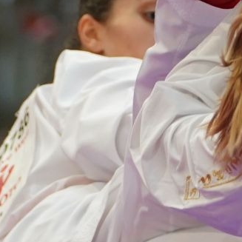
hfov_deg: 1.6
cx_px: 132
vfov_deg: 1.6
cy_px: 111
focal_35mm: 1086
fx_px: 8590
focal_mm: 155
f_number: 2.8
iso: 1000
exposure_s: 1/800
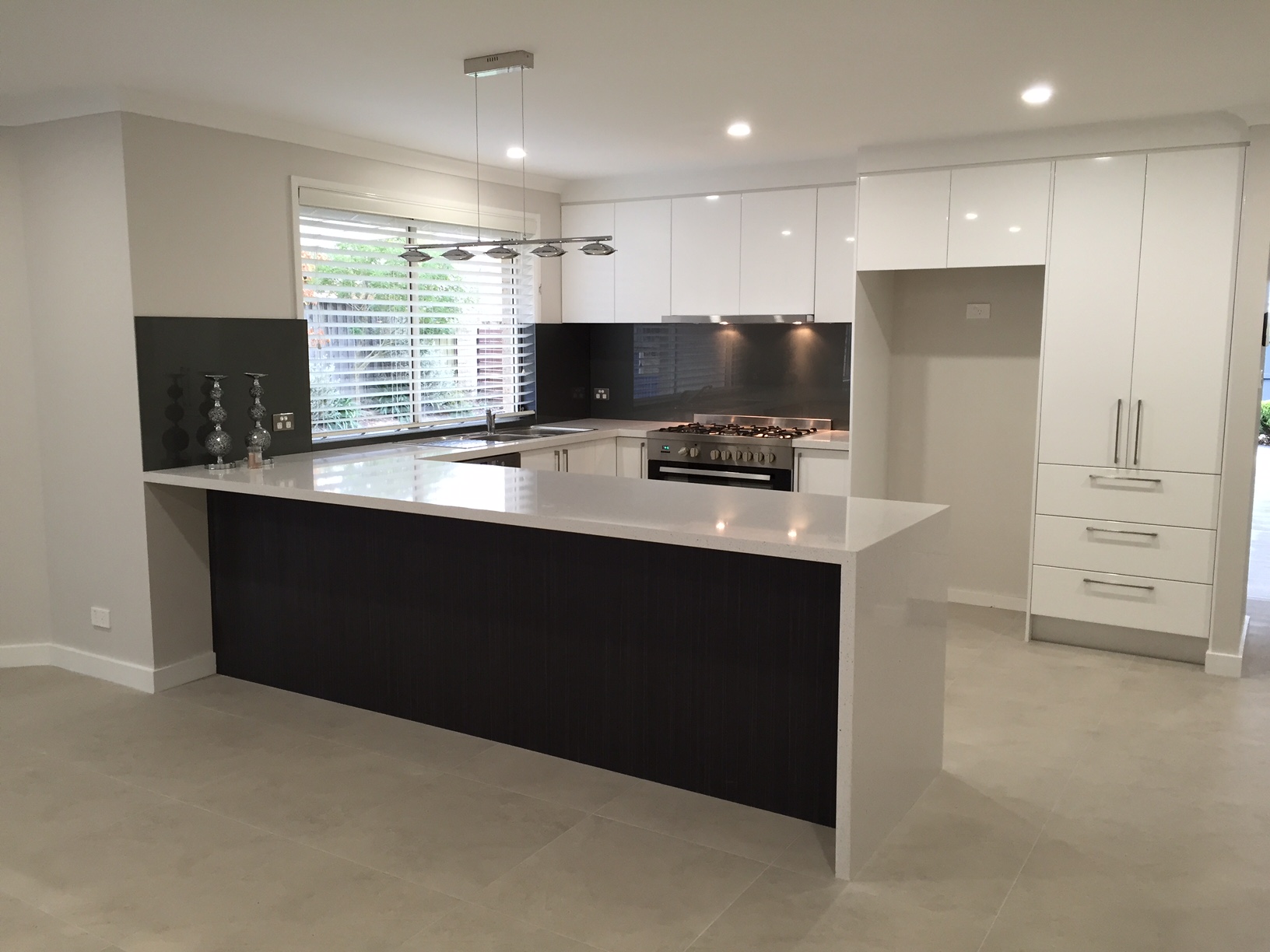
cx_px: 635
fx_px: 1064
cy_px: 476
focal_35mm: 29
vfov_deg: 48.2
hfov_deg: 61.7
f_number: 2.2
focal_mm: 4.15
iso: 50
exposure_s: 1/33
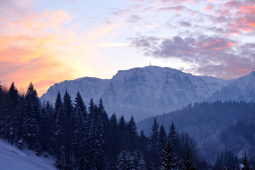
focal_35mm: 82
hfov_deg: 24.6
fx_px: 584
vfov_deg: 16.5
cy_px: 85
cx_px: 128
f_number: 5.6
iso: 200
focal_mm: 55
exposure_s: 1/60
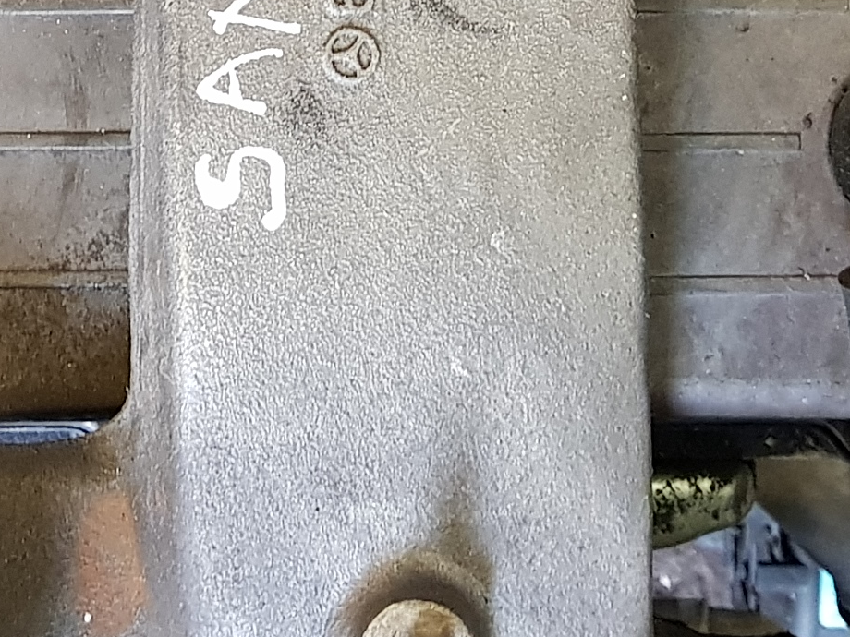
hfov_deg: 17.1
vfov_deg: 12.1
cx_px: 135
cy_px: -442
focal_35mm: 114
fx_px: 2799
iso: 250
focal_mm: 4.2
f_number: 1.7
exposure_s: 1/20
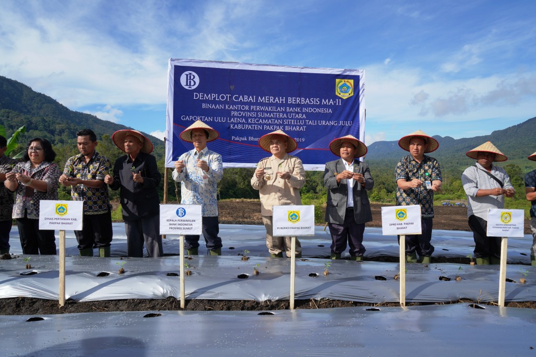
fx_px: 357
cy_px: 178
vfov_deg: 53.1
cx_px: 268
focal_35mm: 24
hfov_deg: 73.7
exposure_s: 1/200
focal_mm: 24
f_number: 11
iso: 100
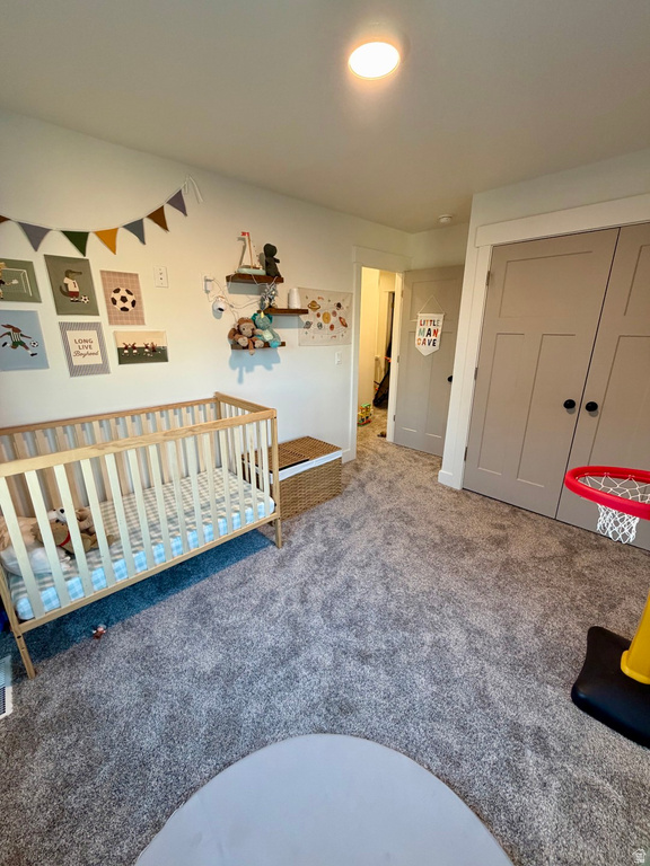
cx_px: 325
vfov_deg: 102.1
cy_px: 433
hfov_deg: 85.7
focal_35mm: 14
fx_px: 351
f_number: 2.2
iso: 320
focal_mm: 2.22
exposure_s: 1/120
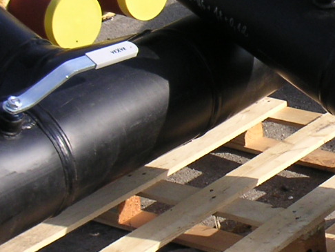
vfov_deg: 11.9
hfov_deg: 15.2
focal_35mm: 125
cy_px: 161
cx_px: 403
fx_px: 1210
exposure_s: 1/500
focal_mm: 6
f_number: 2.8
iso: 50
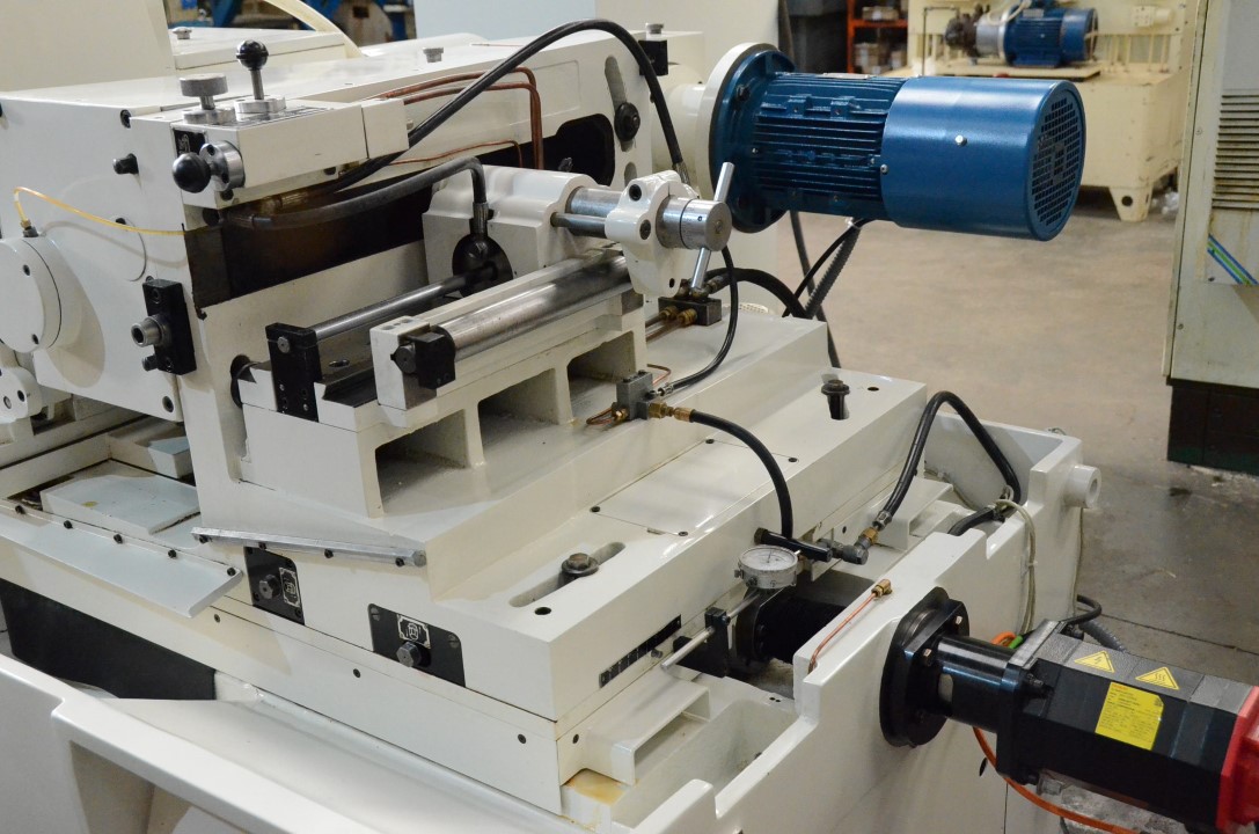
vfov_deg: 34.1
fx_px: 1361
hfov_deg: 49.6
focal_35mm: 39
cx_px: 630
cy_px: 417
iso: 6400
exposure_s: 1/160
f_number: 6.3
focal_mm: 26
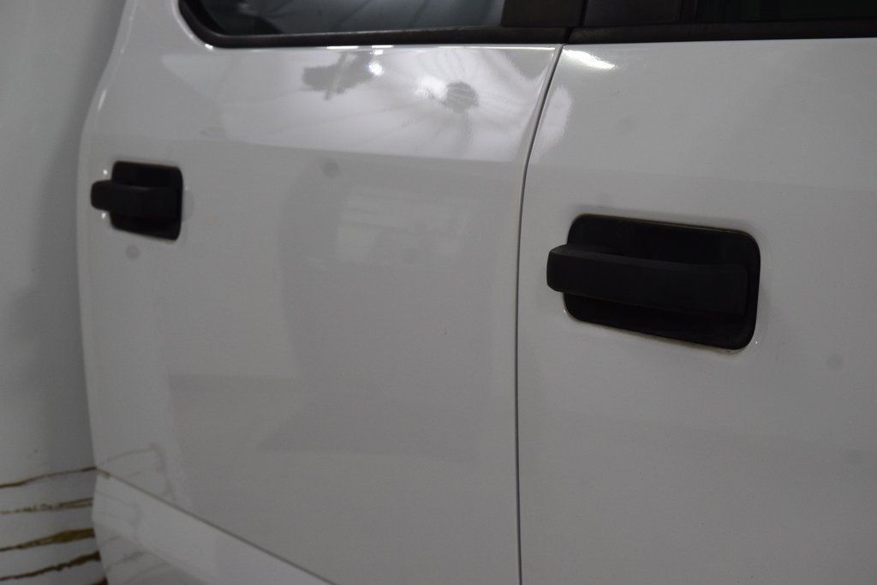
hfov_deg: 29.2
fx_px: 1681
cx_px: 438
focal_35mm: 69
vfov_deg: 19.7
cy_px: 292
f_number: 8
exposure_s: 1/60
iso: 1250
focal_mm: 46
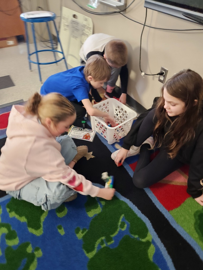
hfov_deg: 58.9
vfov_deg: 73.9
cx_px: 102
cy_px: 135
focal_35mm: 23
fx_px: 180
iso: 500
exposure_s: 1/24
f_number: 1.8
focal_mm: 5.4
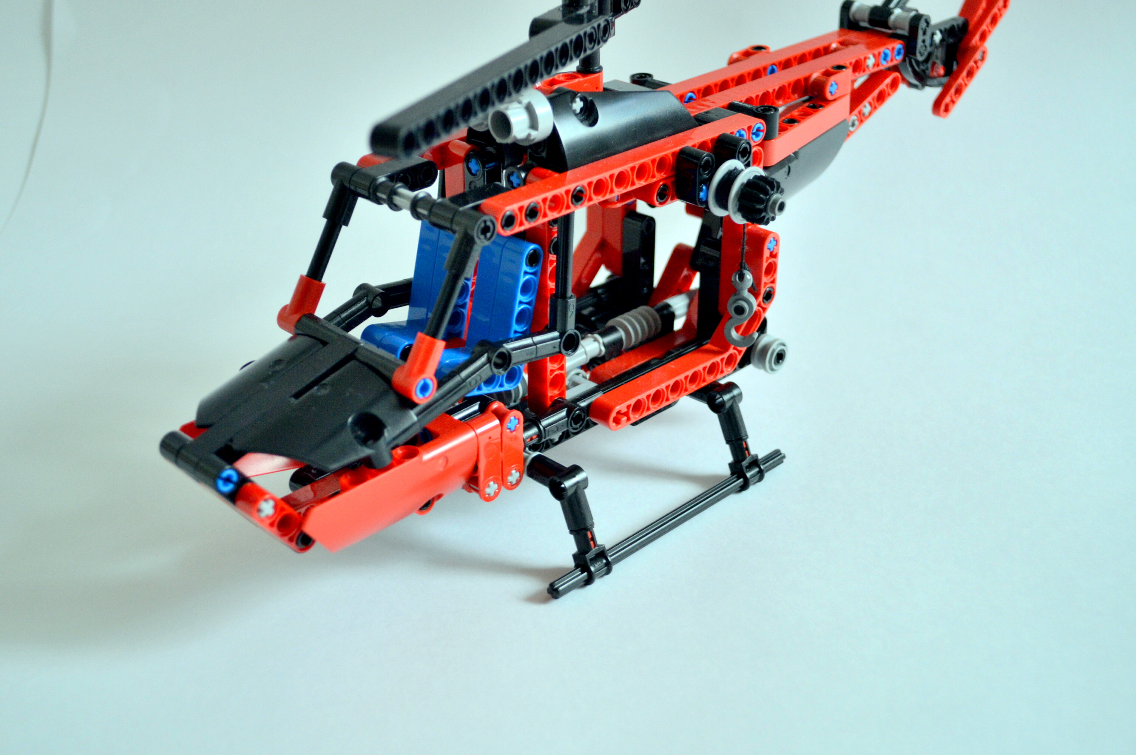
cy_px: 378
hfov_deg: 41.1
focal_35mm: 48
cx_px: 568
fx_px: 1513
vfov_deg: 28.0
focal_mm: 32
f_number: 4.8
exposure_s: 1/13
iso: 800
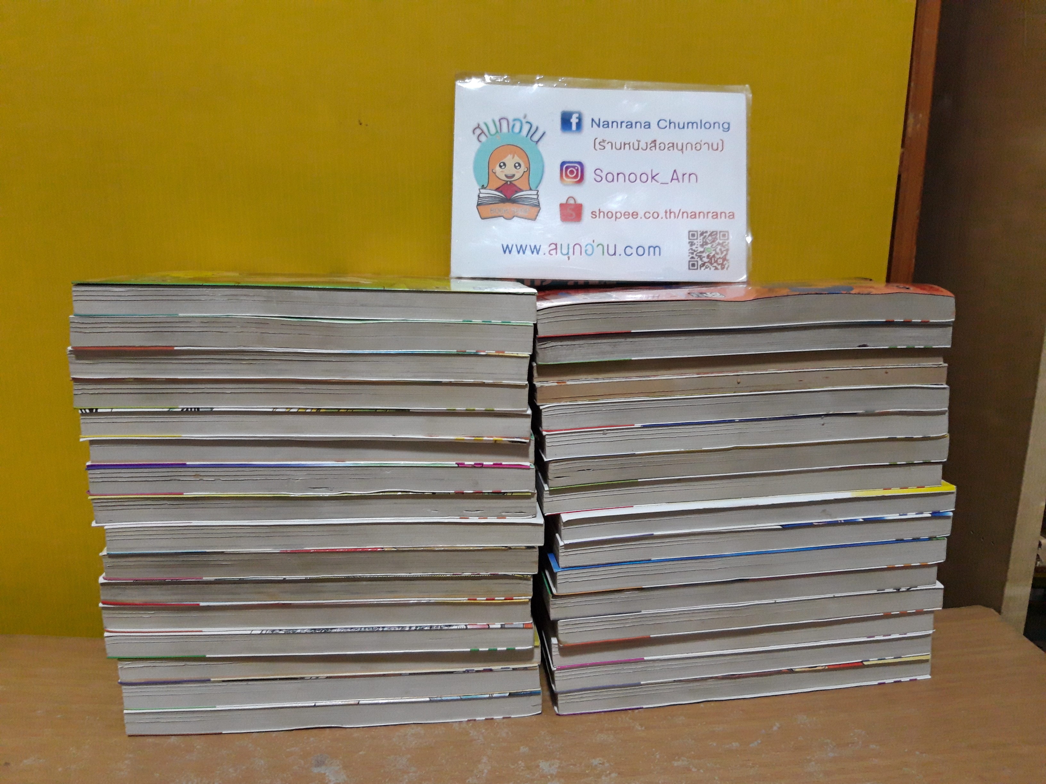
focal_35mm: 26
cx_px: 523
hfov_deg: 67.3
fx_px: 786
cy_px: 392
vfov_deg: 53.1
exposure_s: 1/25
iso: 400
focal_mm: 3.93
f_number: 1.7
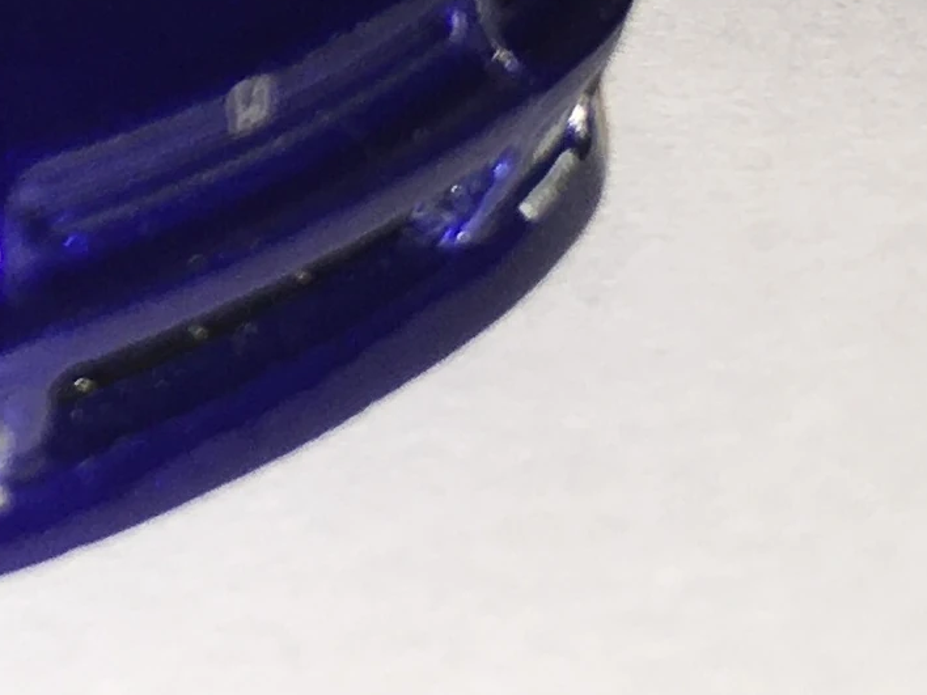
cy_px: -586
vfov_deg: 11.6
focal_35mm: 117
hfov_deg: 14.9
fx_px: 3133
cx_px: -692
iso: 25
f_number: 2.2
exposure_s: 1/411
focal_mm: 4.15
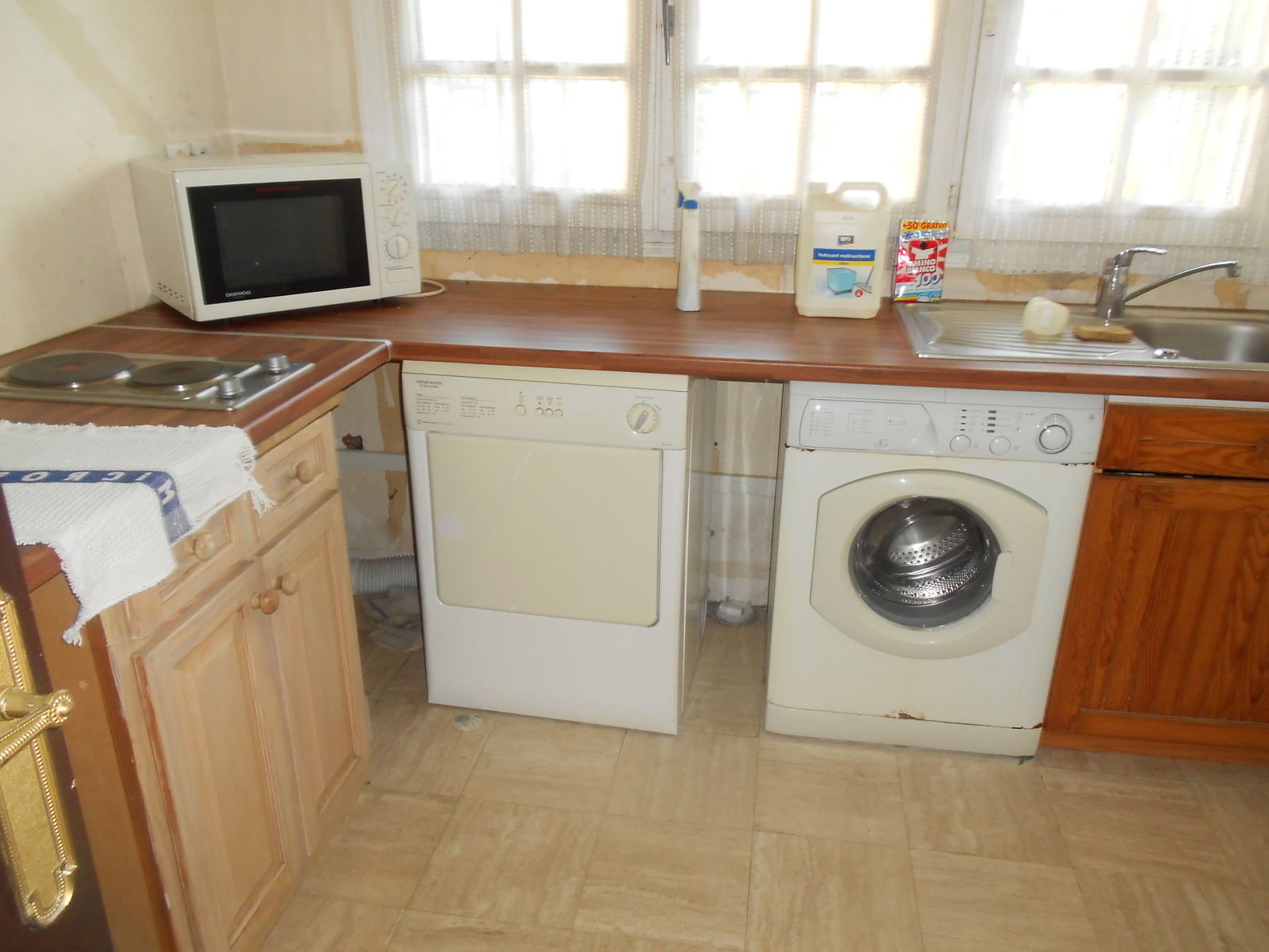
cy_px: 476
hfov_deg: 67.3
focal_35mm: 26
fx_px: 953
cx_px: 634
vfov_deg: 53.1
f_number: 3.2
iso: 200
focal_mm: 4.6
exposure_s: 1/25
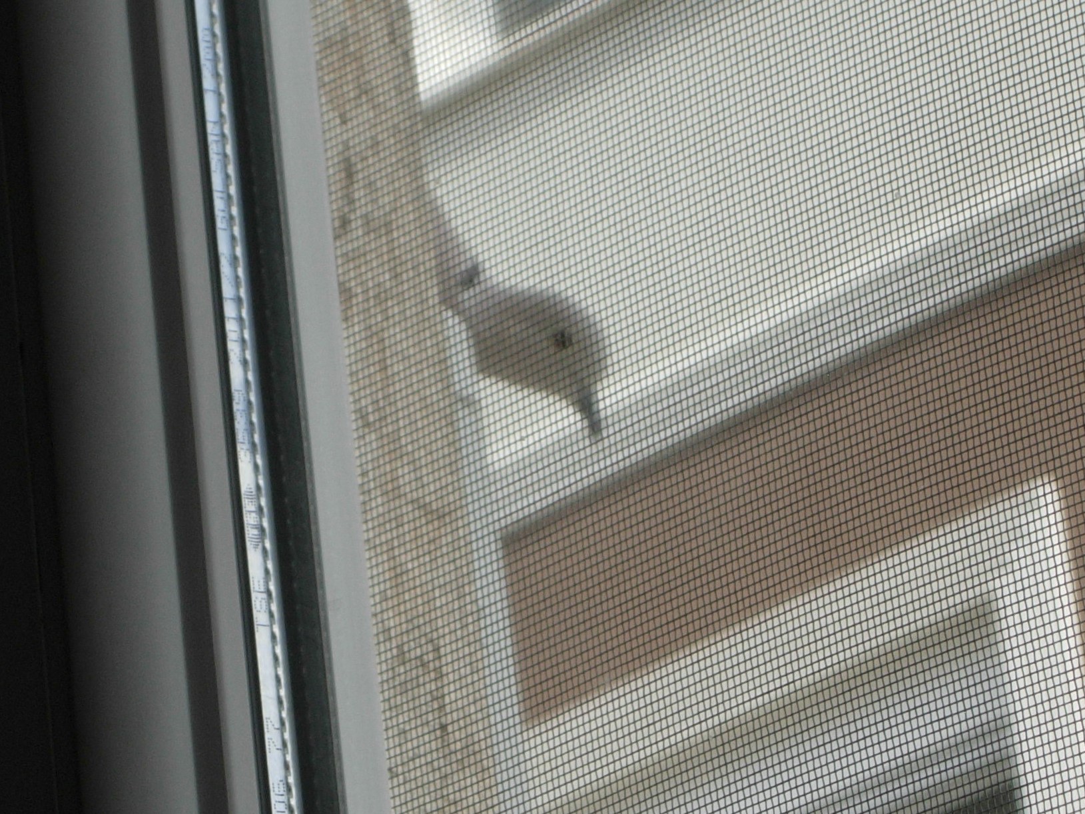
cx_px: 542
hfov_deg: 15.6
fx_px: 3948
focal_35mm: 126
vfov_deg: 11.8
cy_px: 407
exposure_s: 1/93.1
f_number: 5.3
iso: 50
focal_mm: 26.3
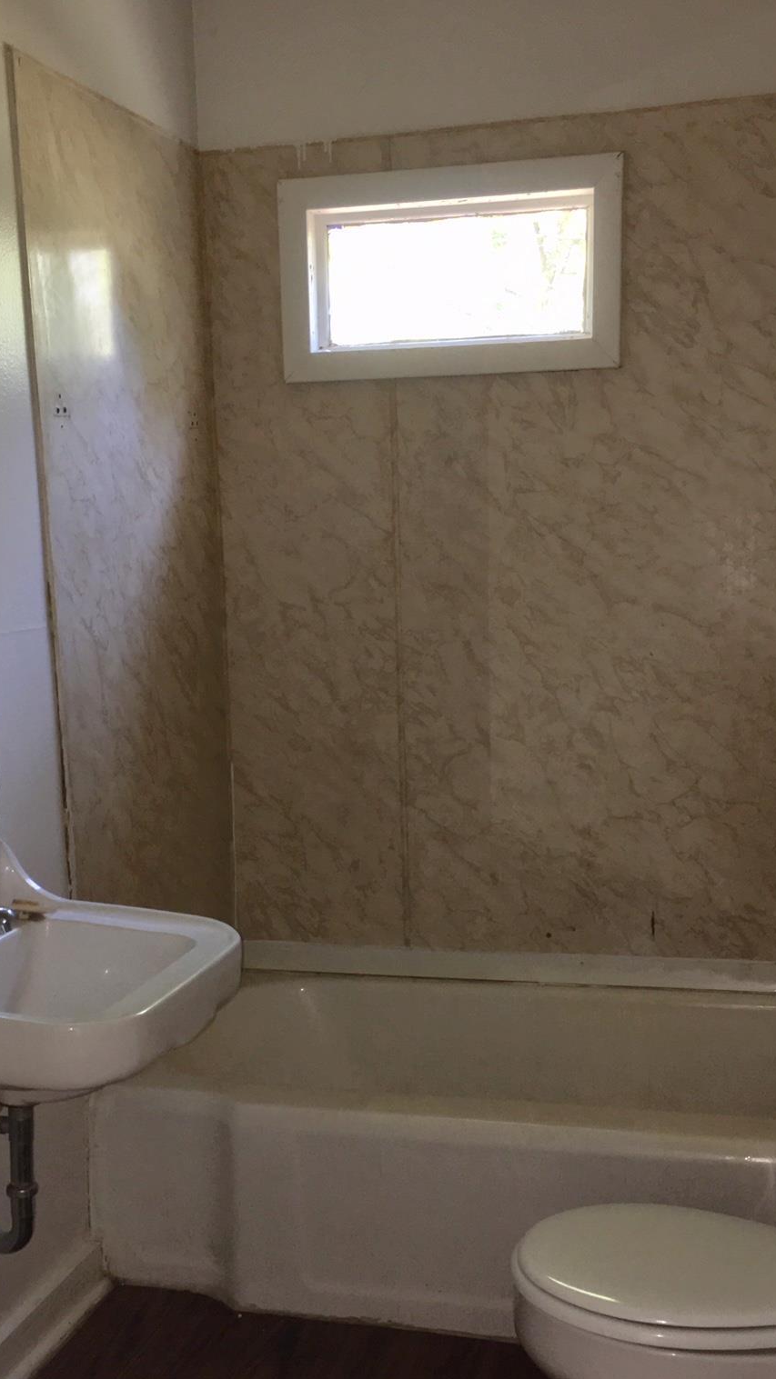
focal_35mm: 42
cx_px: 398
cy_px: 887
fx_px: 1537
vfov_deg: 47.8
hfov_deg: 28.3
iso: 32
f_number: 2.2
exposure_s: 1/24
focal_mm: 4.15
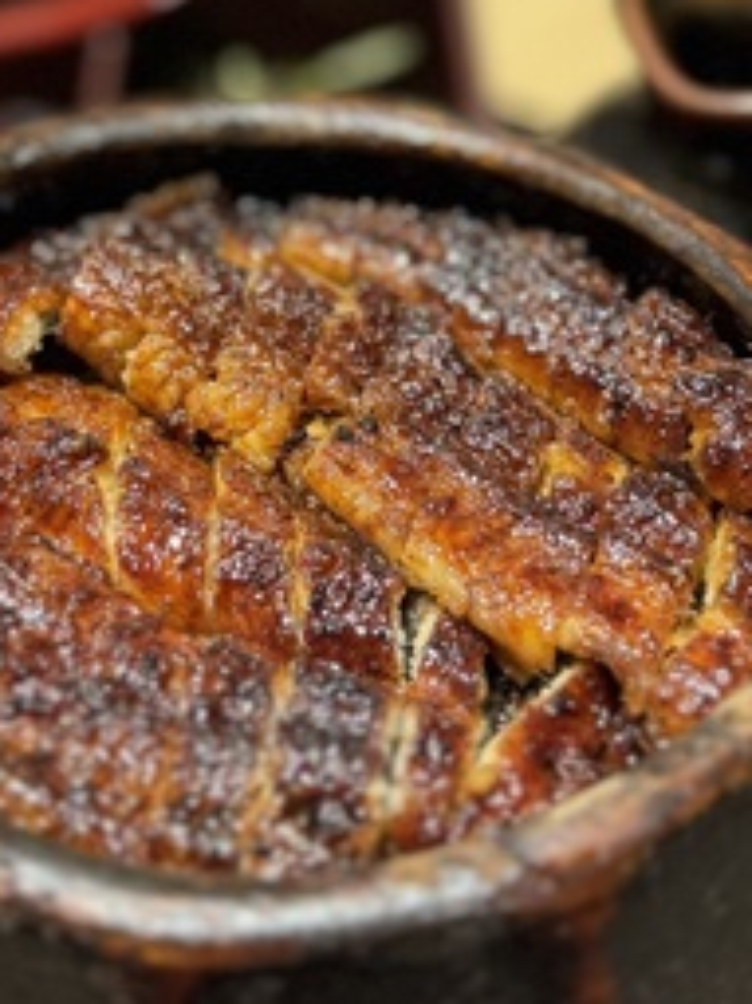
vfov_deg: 29.2
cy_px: 118
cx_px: 276
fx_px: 1855
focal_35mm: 64
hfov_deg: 22.9
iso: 320
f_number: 1.78
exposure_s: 1/60
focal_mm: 6.76
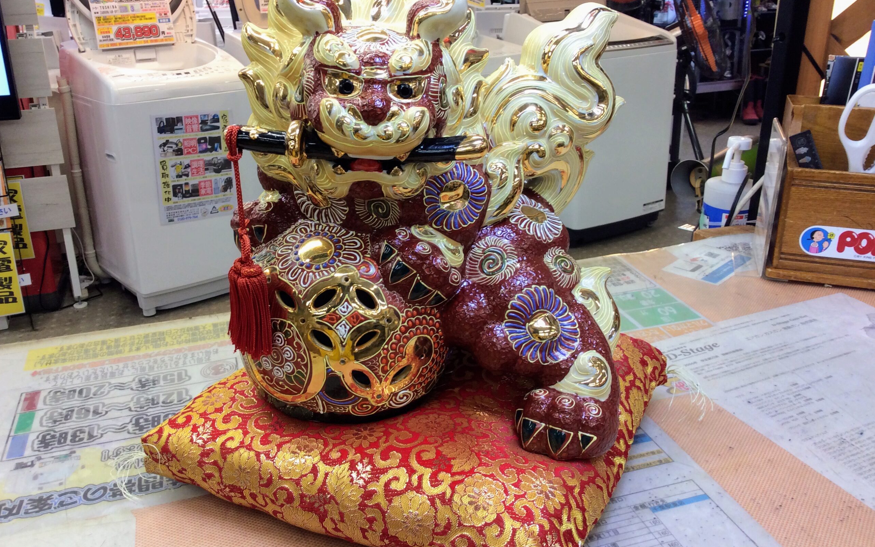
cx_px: 438
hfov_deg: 56.7
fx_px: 811
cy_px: 247
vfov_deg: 37.2
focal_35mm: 34
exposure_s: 1/30
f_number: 2.4
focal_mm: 3.3
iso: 32
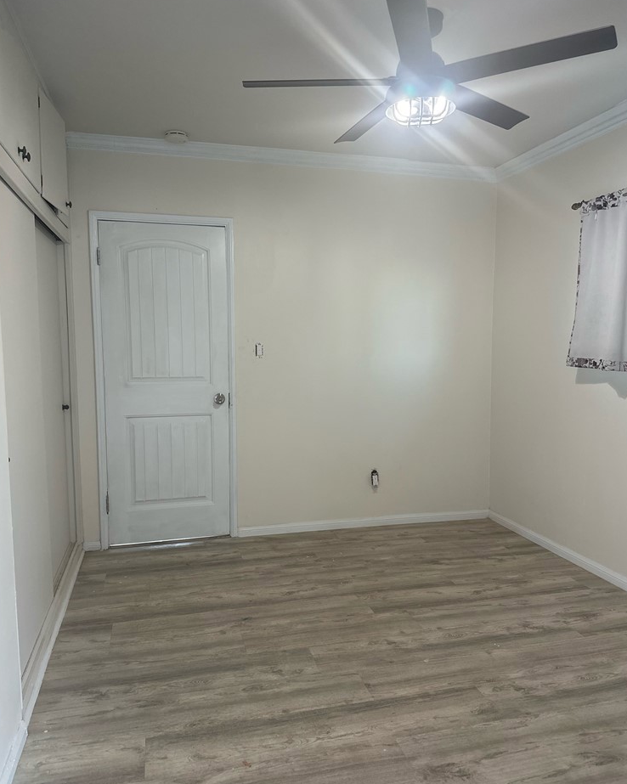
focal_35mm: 26
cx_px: 314
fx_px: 603
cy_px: 395
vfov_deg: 66.0
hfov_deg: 54.9
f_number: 1.78
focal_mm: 6.86
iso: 250
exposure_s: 1/60
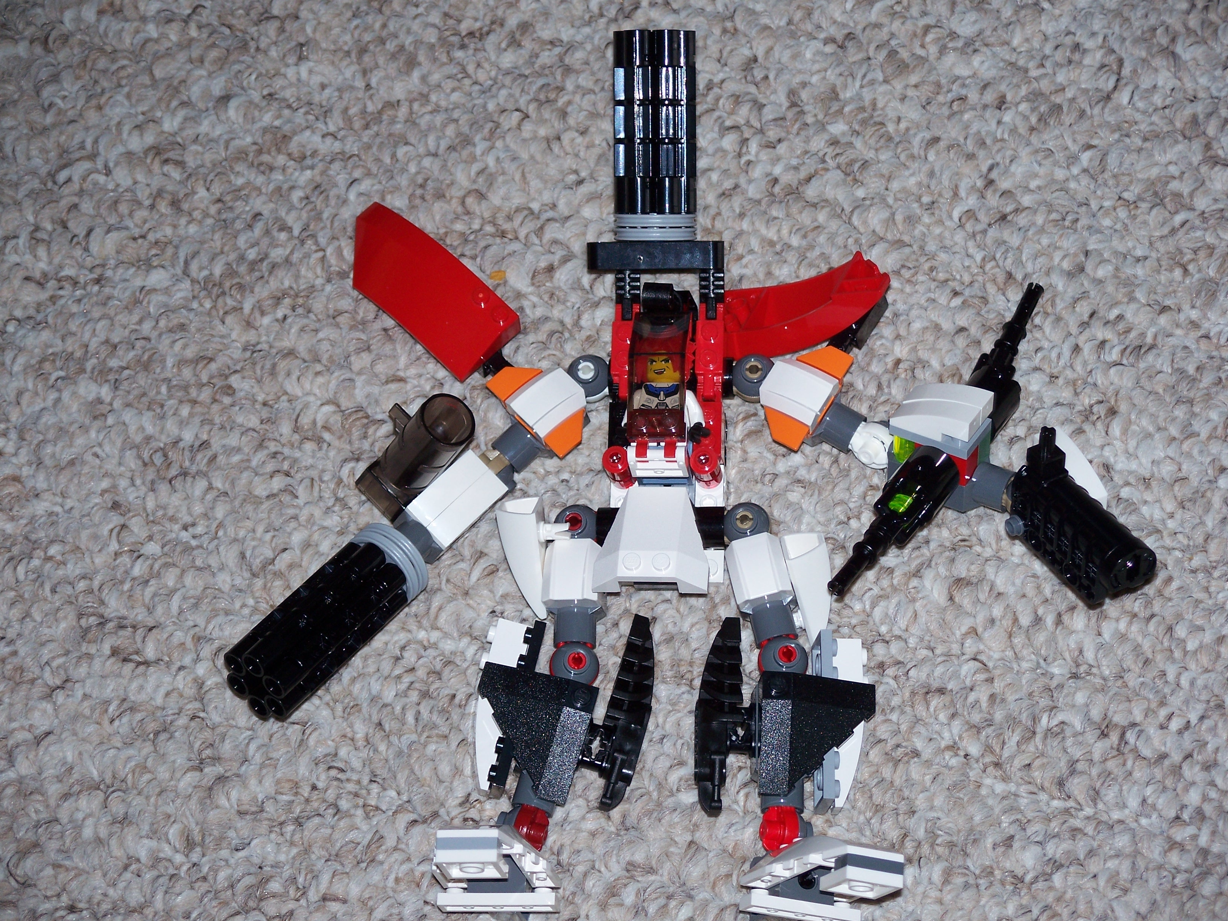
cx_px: 614
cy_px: 460
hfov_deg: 20.4
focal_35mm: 96
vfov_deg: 15.4
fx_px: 3406
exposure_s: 1/125
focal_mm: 20.3
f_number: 3.6
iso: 125
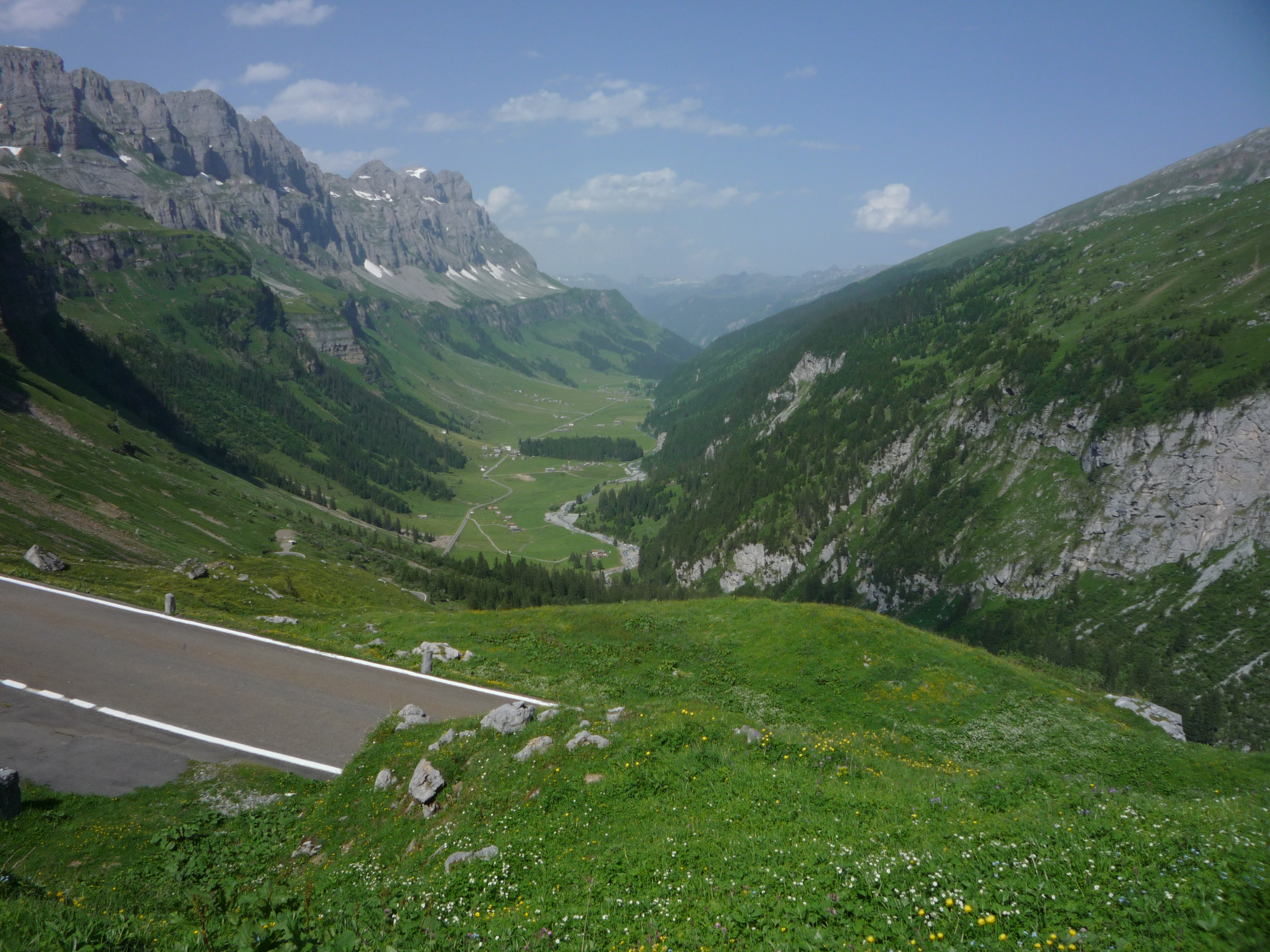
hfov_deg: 60.0
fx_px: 1101
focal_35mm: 30
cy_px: 476
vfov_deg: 46.8
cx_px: 635
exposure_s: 1/640
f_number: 5.6
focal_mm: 5.2
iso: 100
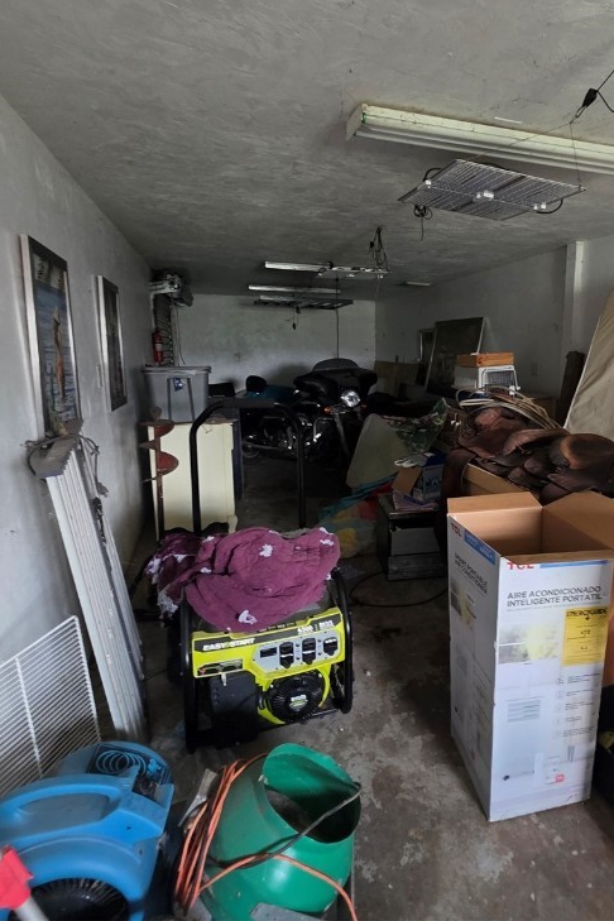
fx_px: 486
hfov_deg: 62.7
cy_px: 437
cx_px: 418
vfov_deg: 86.8
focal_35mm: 19
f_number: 1.9
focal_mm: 2.2
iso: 500
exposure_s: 1/60
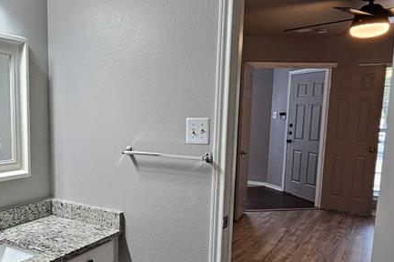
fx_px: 350
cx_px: 97
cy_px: 175
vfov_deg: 40.5
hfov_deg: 55.8
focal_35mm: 32
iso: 160
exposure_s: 1/60
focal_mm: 2.2
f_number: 2.2
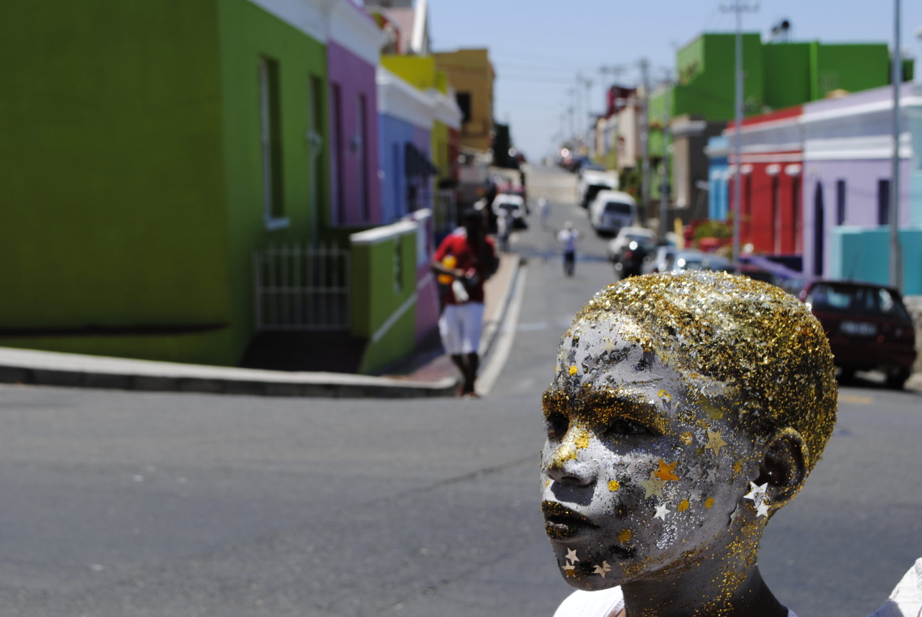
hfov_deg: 36.8
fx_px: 1385
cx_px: 461
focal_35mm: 54
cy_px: 308
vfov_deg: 25.1
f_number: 9
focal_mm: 36
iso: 100
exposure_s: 1/320
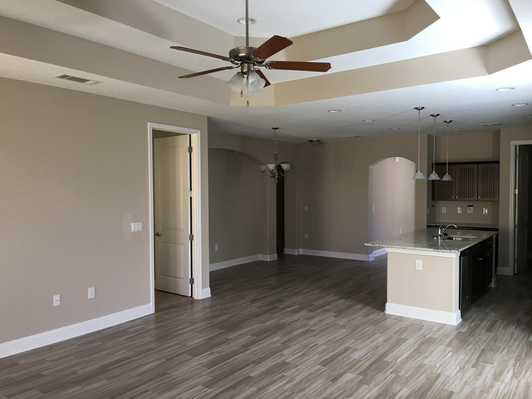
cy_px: 200
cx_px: 266
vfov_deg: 48.2
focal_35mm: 29
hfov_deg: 61.7
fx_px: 446
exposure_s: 1/30
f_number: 2.2
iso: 40
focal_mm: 4.15
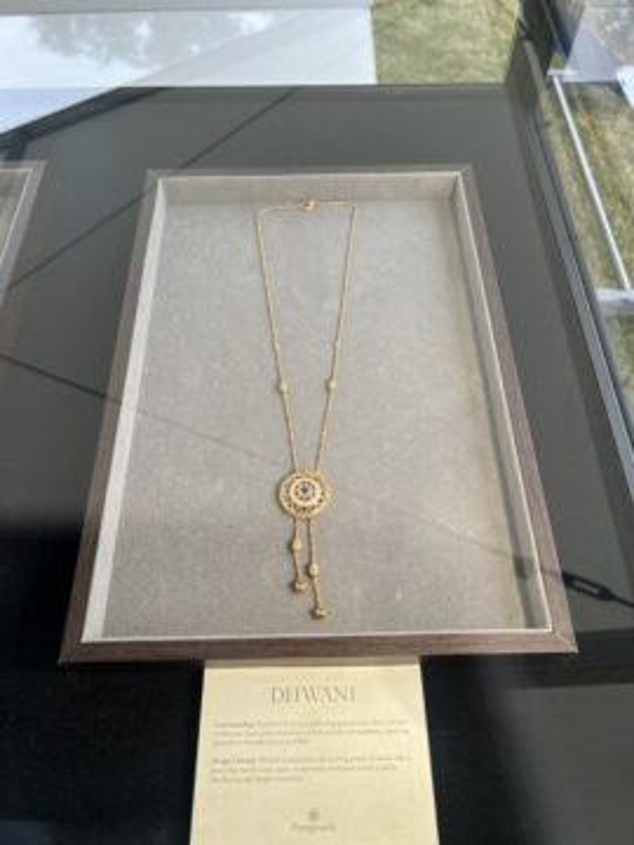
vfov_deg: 67.3
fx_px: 635
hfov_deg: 53.1
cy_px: 422
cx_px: 317
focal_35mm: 26
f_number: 1.5
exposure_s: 1/621
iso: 50
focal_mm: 5.7
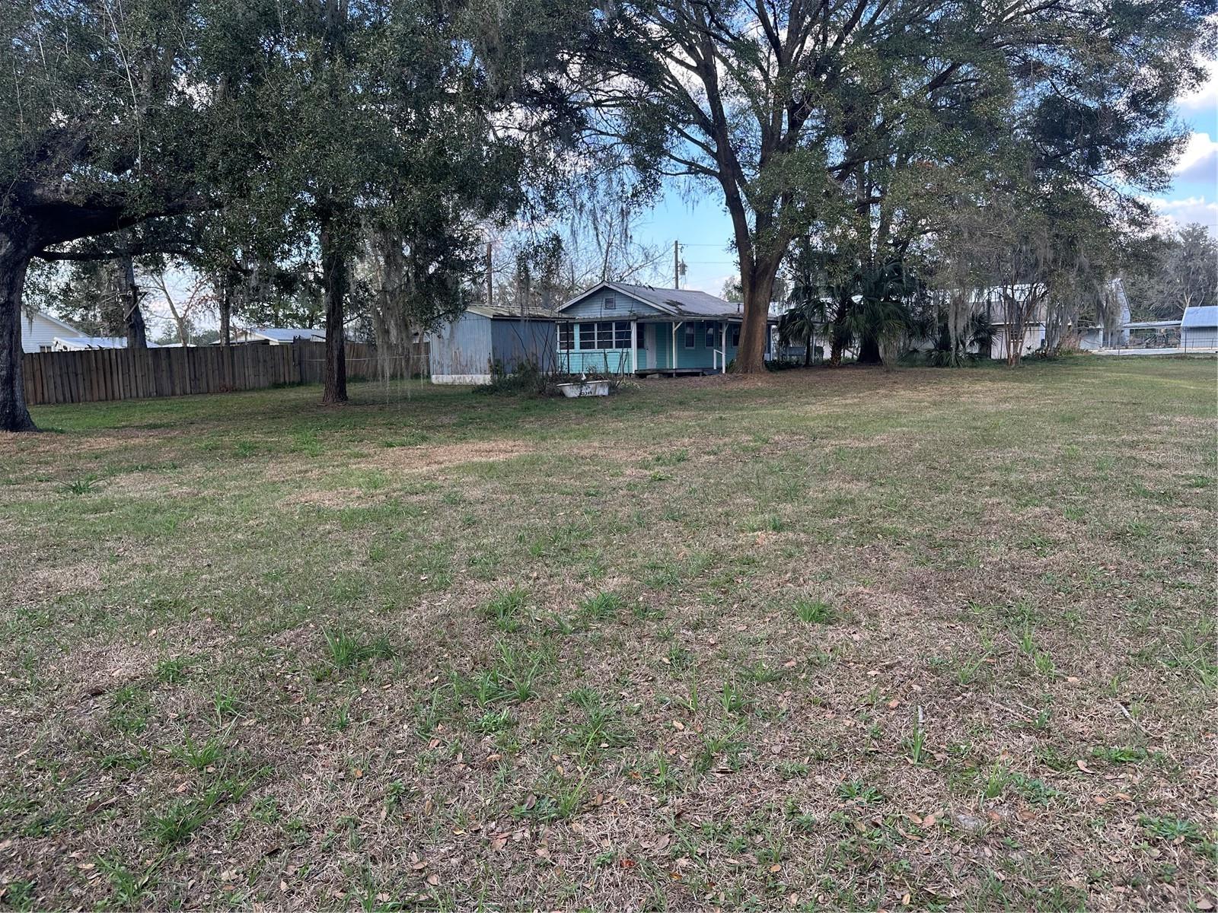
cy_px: 456
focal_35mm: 24
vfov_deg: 56.8
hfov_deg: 71.6
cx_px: 609
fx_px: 844
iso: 80
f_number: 1.78
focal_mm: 6.86
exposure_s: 1/486
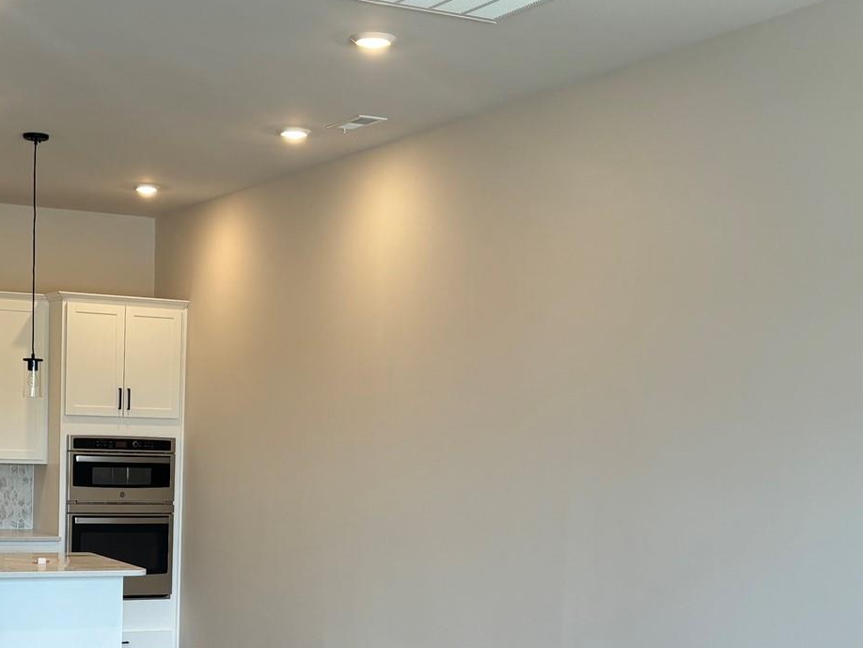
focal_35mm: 58
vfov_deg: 24.6
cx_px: 207
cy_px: 565
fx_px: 1446
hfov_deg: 32.5
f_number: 1.6
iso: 64
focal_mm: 5.96
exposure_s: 1/120
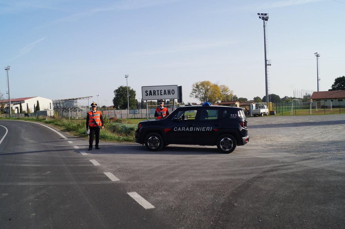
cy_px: 114
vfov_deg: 43.5
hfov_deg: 62.0
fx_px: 287
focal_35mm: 30
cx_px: 172
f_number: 13
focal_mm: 20
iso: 100
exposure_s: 1/100
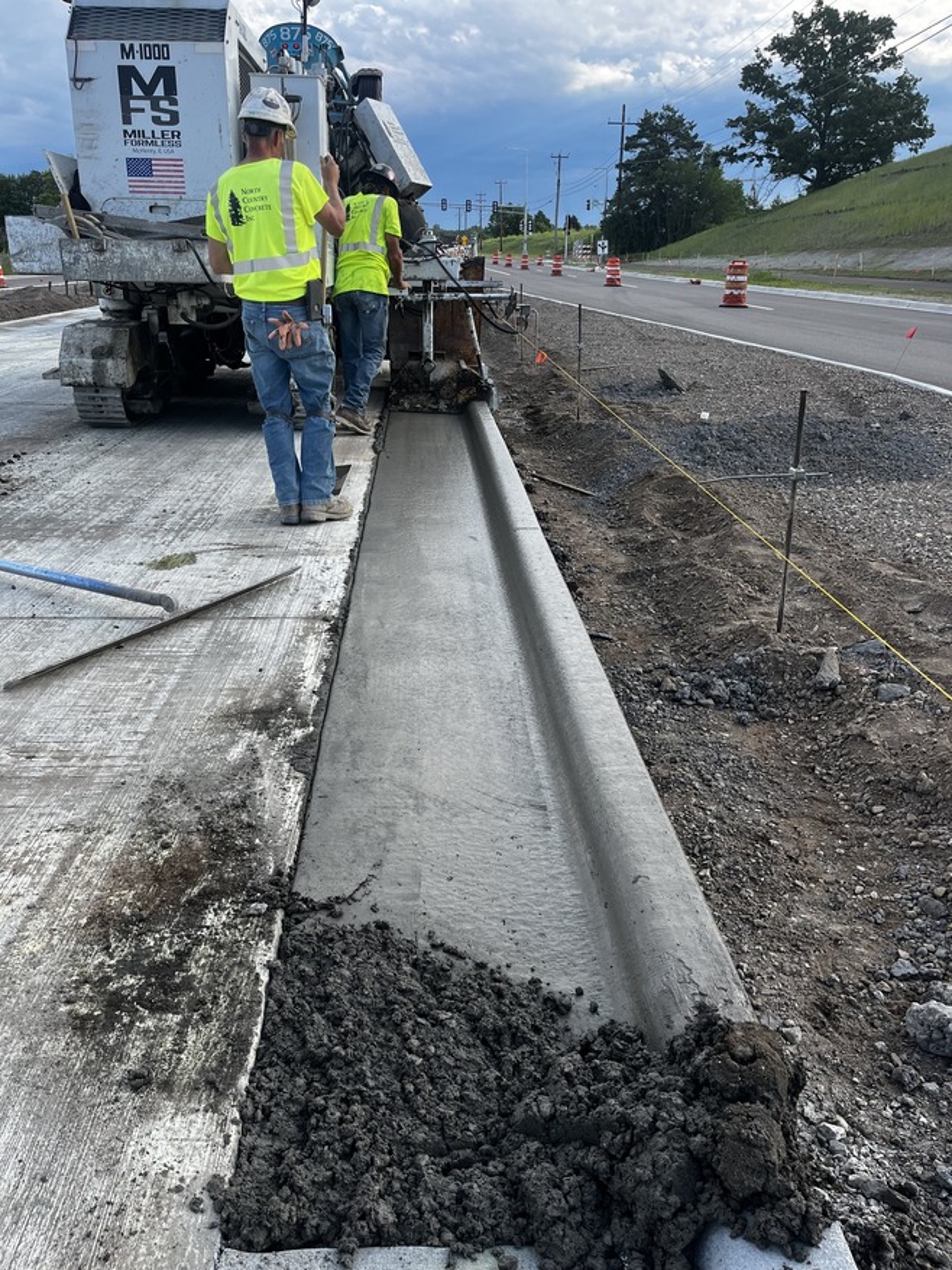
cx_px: 476
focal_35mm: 26
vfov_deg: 67.3
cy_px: 635
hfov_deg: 53.1
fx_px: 953
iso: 50
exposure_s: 1/983
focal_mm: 5.1
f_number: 1.6
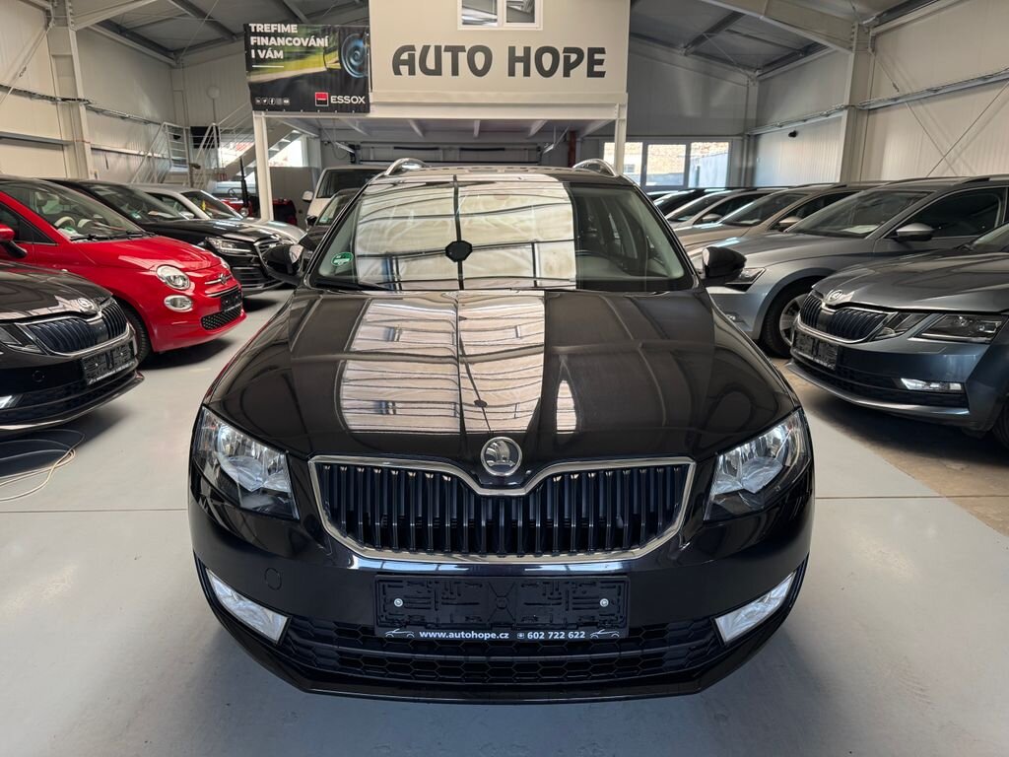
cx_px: 504
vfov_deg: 56.8
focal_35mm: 24
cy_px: 378
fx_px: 700
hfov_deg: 71.6
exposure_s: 1/121
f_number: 1.78
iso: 160
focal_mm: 6.76
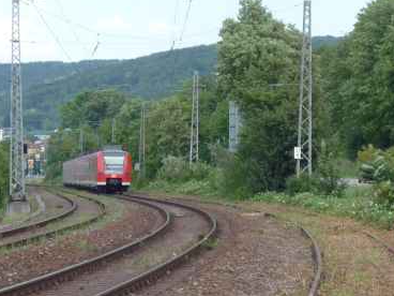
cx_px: 217
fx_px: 2242
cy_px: 165
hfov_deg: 10.0
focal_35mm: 197
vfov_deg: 7.5
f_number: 5.7
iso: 100
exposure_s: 1/200
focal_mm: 15.3
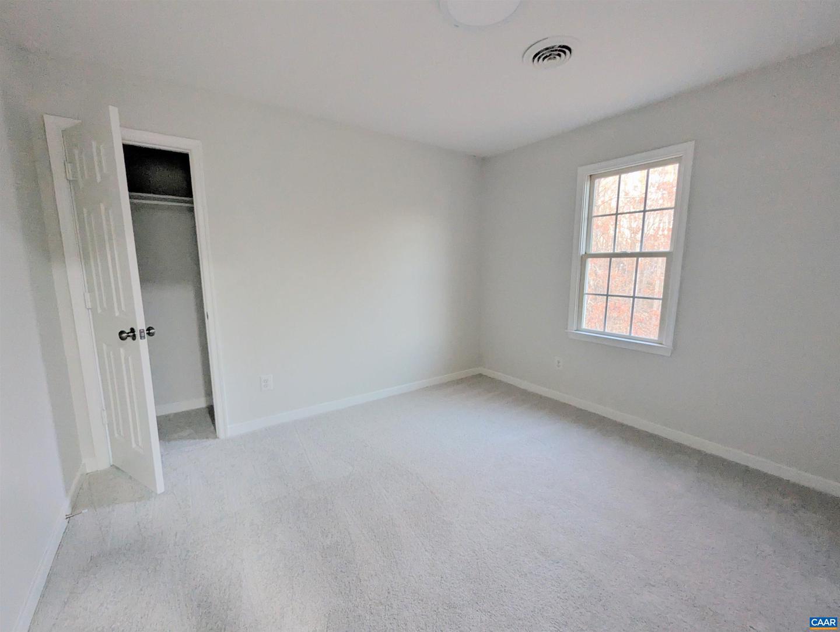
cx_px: 420
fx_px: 316
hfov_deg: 106.1
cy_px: 316
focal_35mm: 13
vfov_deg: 90.1
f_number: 2.2
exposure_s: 1/24
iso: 269
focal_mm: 1.95
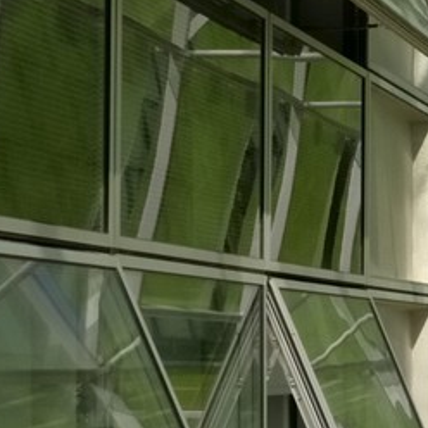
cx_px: 1275
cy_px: 352
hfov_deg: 9.7
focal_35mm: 140
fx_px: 1955
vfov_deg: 12.4
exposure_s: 1/125
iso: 100
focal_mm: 17
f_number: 18
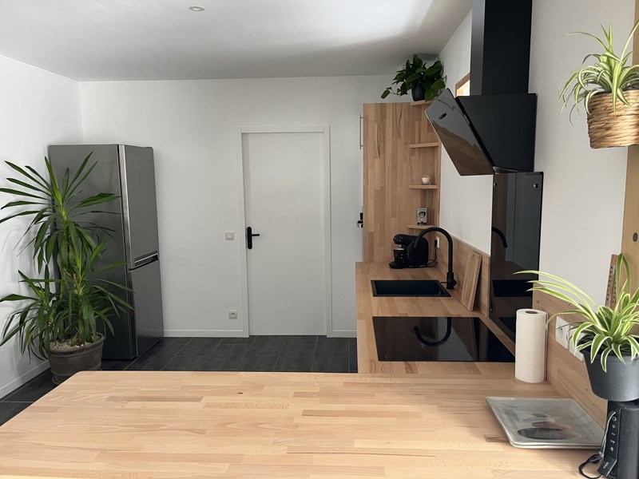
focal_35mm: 26
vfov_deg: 53.1
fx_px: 480
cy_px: 240
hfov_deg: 67.3
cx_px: 320
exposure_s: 1/60
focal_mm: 5.1
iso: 125
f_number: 1.6
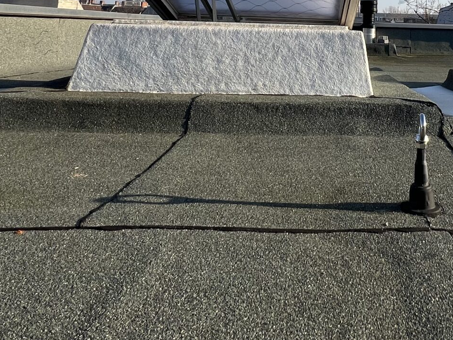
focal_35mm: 35
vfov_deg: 34.5
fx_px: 458
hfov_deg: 49.8
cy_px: -43
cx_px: 355
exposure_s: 1/1206
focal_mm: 1.57
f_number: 1.8
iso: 32
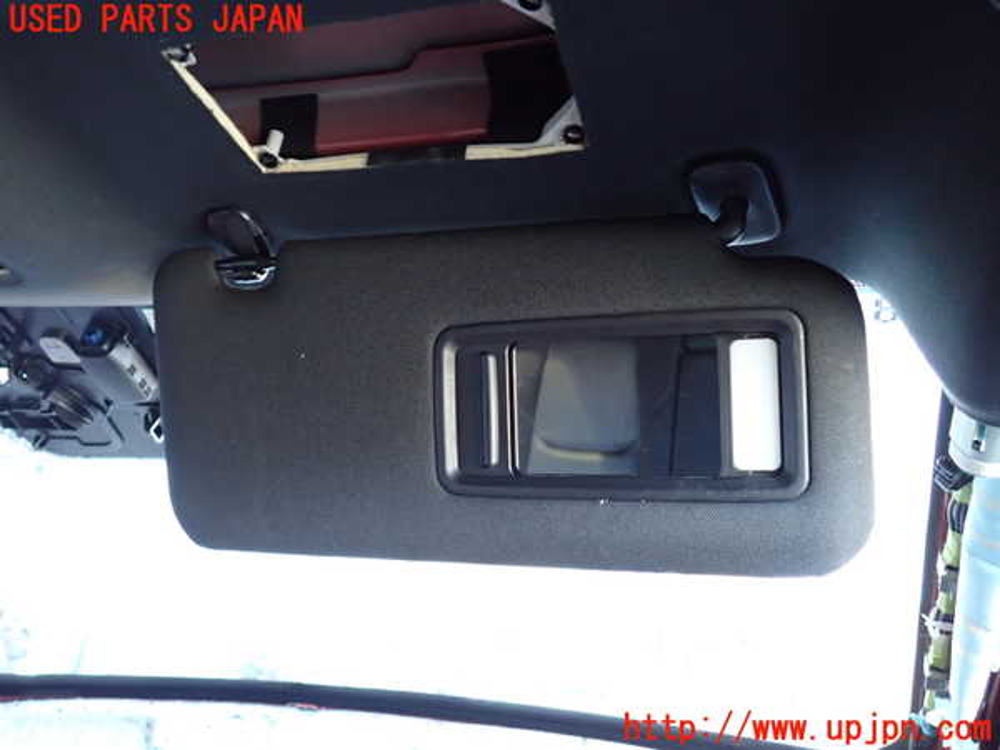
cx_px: 500
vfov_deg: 49.7
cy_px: 375
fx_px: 809
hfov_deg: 63.4
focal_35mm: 28
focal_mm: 5.05
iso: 640
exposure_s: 1/30
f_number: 2.2
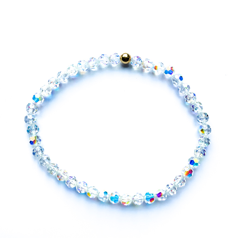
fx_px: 272
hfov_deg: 47.2
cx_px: 122
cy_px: 117
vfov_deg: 47.2
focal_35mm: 35
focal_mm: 3
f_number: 1.8
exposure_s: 1/750
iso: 16
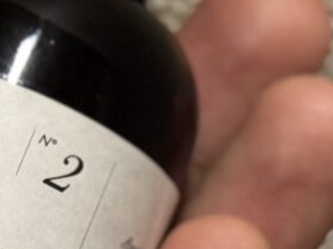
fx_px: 1701
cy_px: 218
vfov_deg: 8.4
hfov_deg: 11.0
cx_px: -49
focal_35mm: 177
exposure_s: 1/60
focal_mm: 6.76
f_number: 1.78
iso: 200
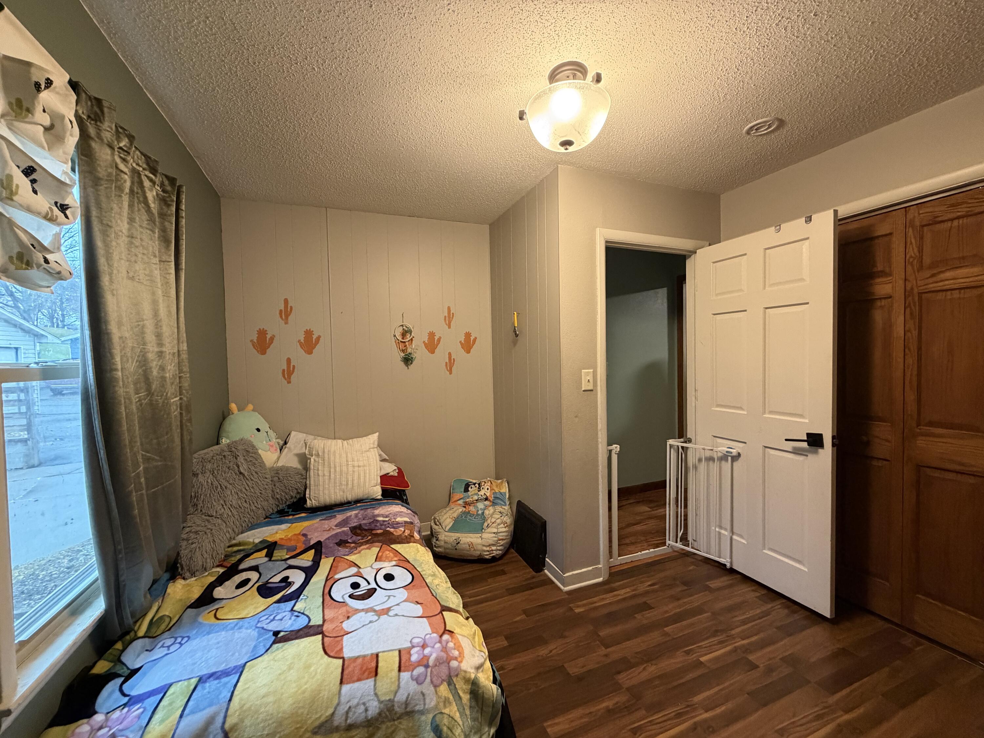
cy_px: 369
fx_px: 398
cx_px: 492
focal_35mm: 14
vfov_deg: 85.7
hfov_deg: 102.1
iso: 400
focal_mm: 2.22
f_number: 2.2
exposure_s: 1/60
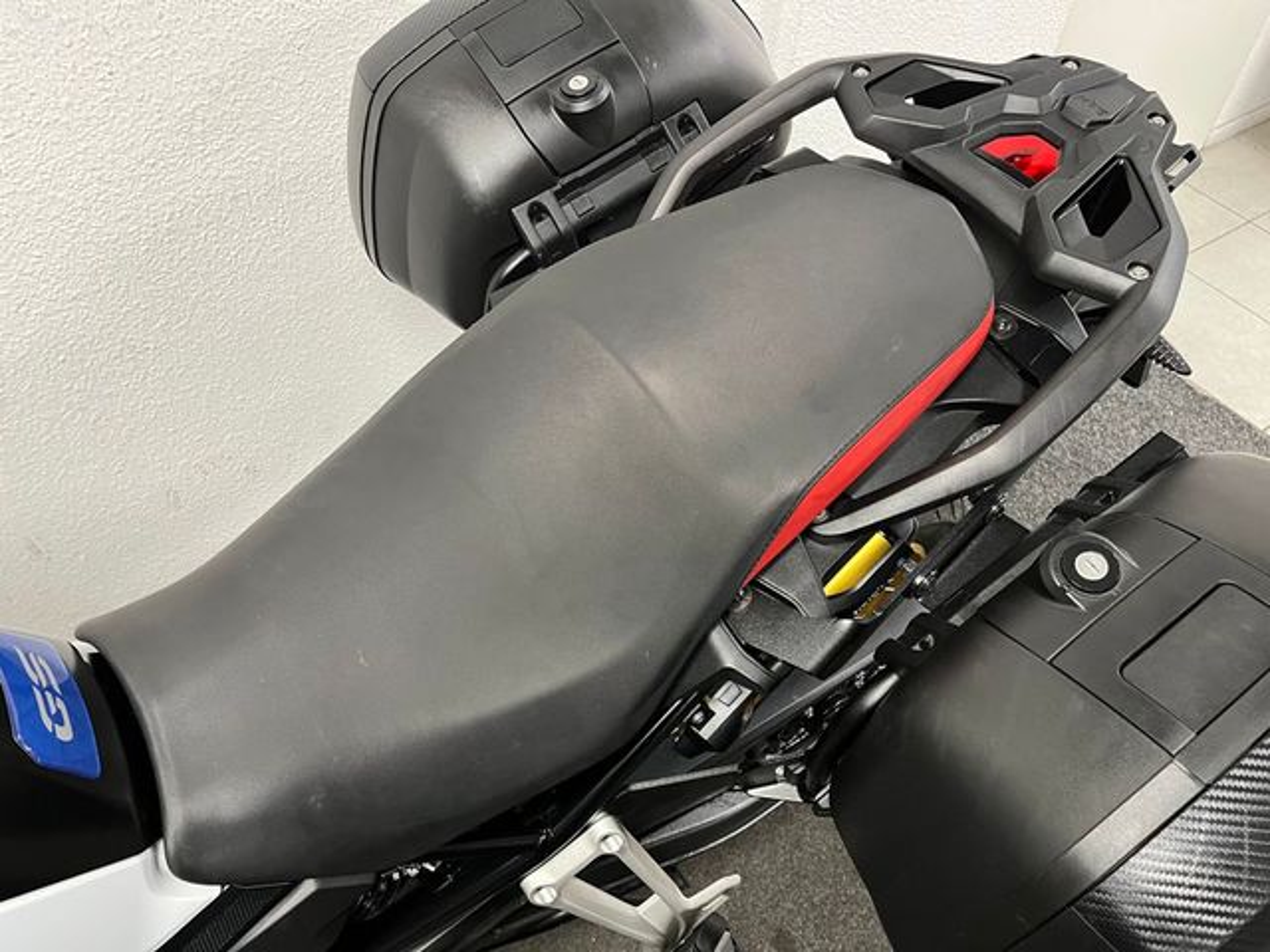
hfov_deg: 67.3
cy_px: 476
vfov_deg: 53.1
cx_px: 635
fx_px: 954
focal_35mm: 26
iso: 320
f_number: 1.6
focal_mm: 5.1
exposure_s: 1/50
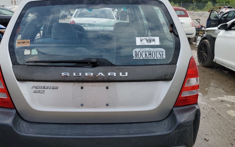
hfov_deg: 56.3
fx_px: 218
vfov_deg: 37.3
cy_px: 67
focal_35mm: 34
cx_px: 94
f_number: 1.5
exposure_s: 1/3333
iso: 50
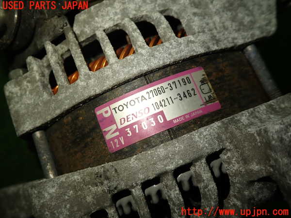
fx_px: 252
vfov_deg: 46.8
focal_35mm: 30
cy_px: 109
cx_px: 146
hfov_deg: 60.0
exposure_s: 1/60
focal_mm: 5.4
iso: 125
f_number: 2.3
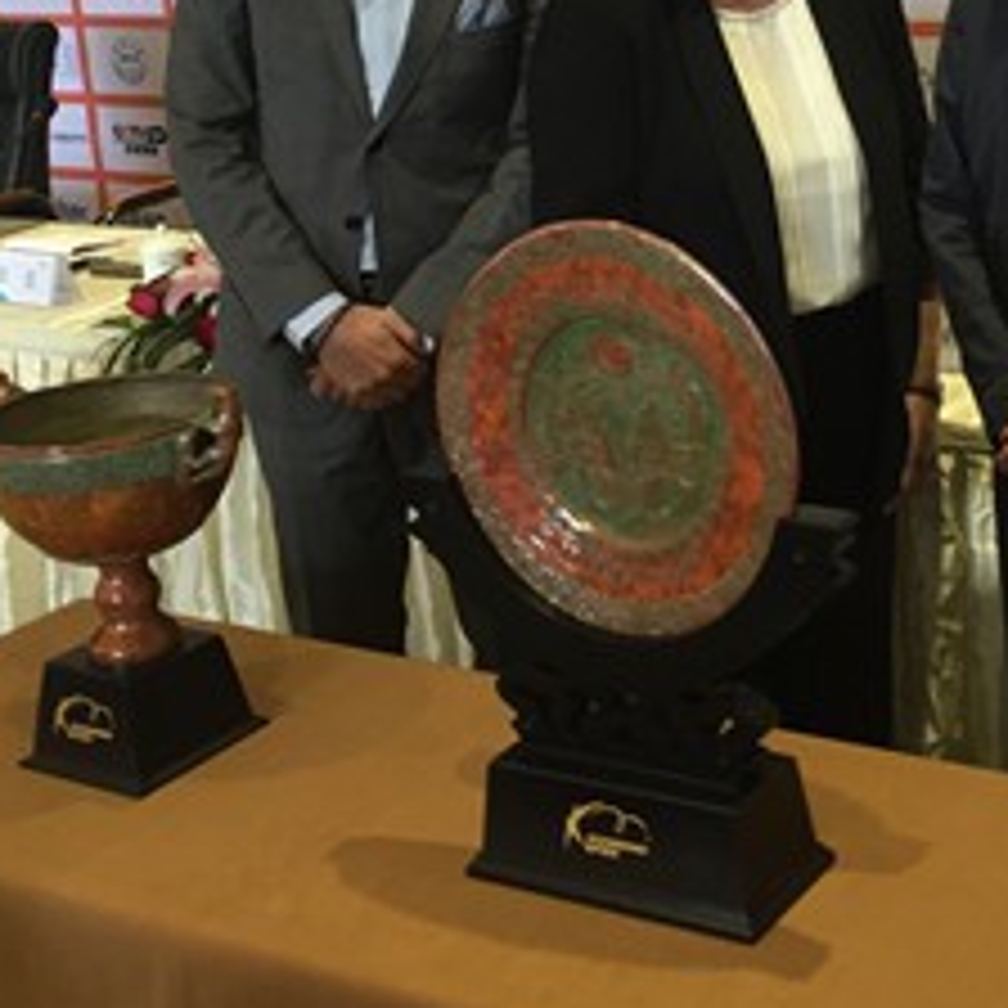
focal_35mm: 63
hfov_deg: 27.1
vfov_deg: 26.5
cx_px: 693
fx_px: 2076
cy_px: 115
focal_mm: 4.15
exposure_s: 1/33
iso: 160
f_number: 2.2
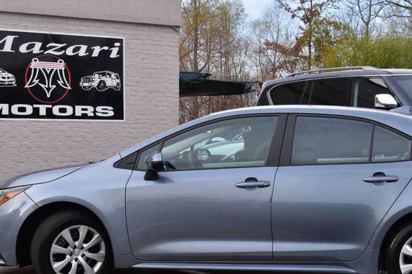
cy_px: 151
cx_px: 252
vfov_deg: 14.9
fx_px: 1053
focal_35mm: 92
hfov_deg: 22.1
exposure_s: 1/200
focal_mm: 40
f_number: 10
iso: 400
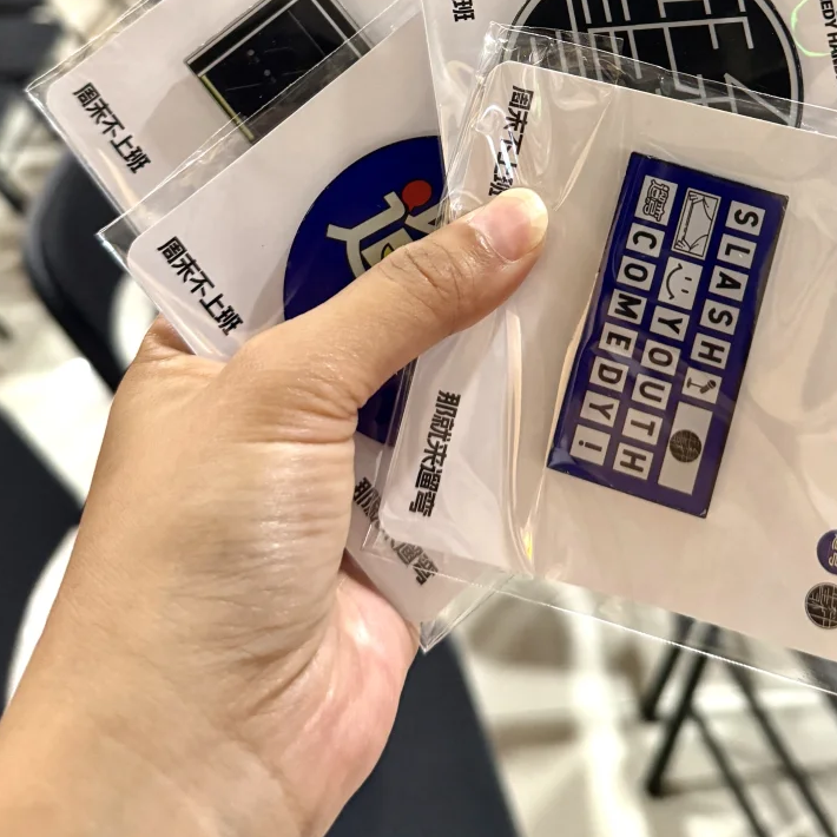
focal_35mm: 43
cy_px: 51
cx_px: 508
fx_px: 1176
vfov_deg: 36.2
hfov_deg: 39.0
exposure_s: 1/50
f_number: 1.78
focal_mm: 6.76
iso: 500
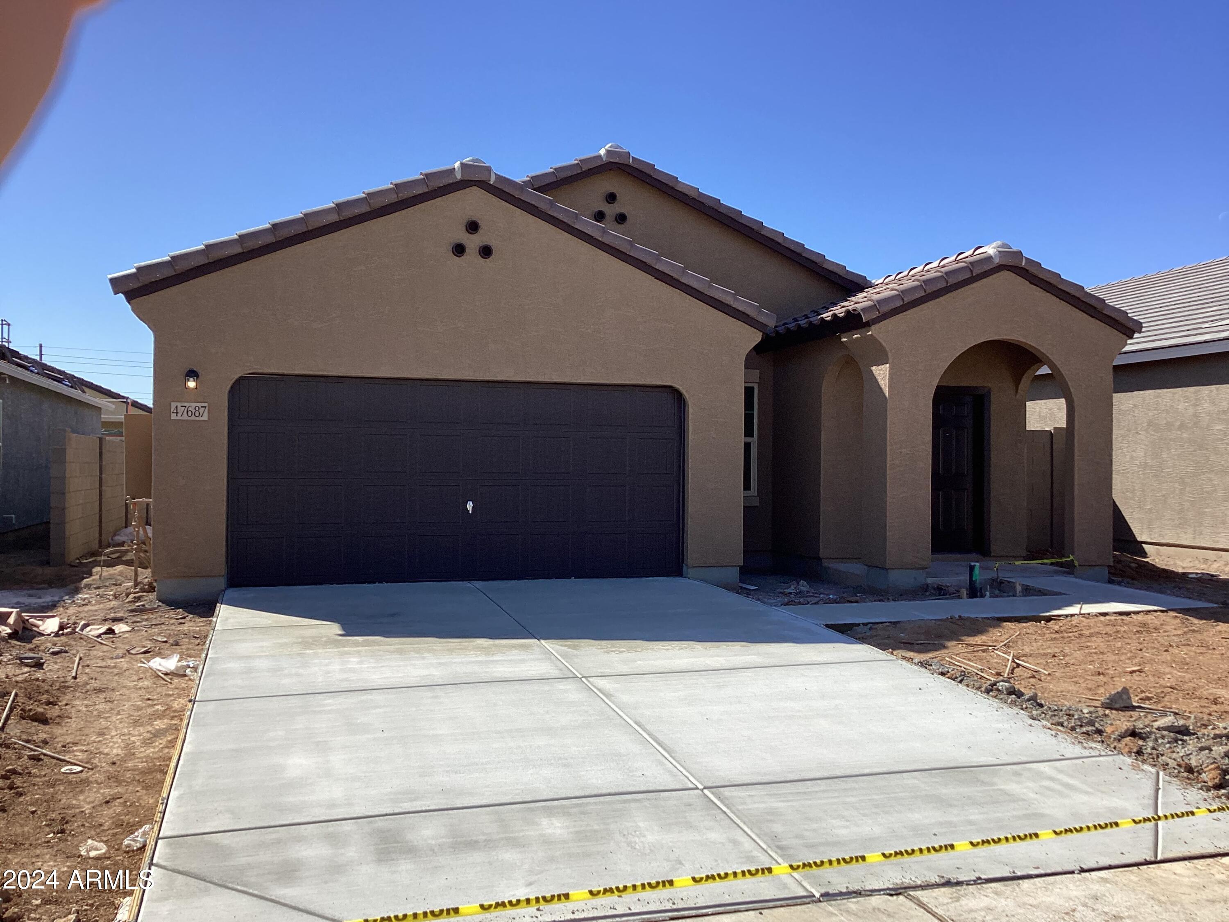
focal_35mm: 31
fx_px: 1101
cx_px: 614
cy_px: 461
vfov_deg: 45.4
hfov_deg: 58.4
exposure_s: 1/1314
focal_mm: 3.3
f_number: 2.4
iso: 25
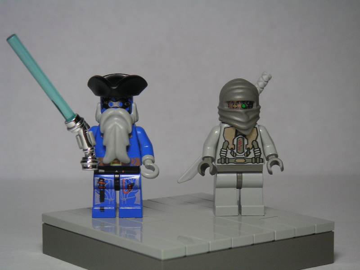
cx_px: 180
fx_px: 1009
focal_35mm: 97
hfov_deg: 20.2
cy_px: 135
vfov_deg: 15.2
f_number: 3.5
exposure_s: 1/90
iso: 80
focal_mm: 15
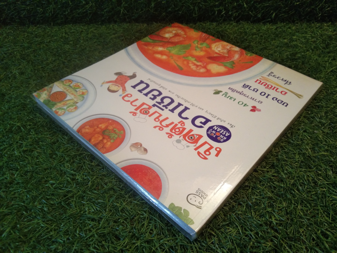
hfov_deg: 60.0
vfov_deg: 46.8
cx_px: 168
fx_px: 292
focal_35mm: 30
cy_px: 126
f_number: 2.2
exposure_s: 1/33
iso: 571
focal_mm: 3.65
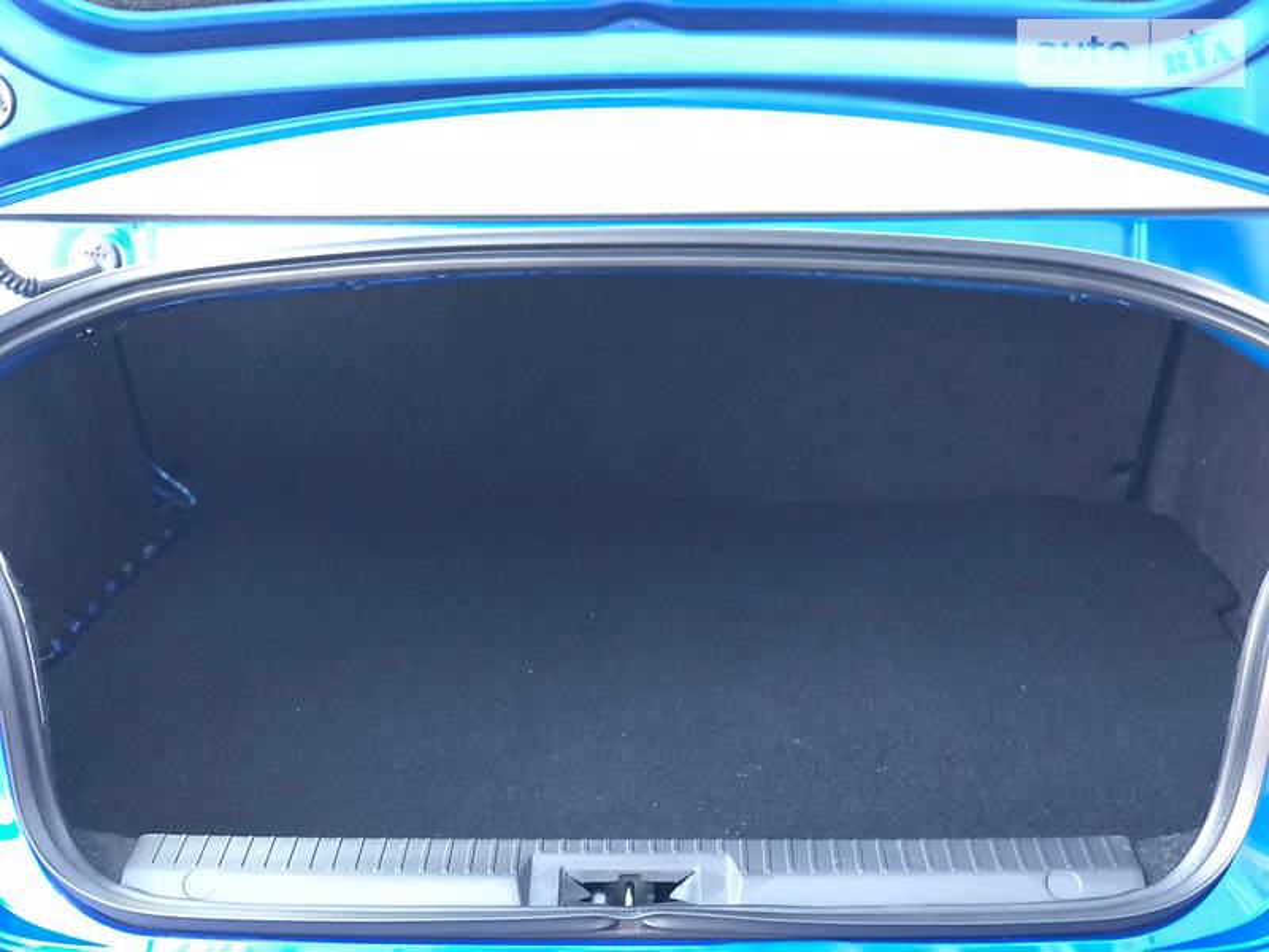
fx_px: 1906
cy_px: 476
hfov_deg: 36.8
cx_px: 634
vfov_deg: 28.0
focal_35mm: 52
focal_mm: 6
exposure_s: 1/9
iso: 160
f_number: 2.4
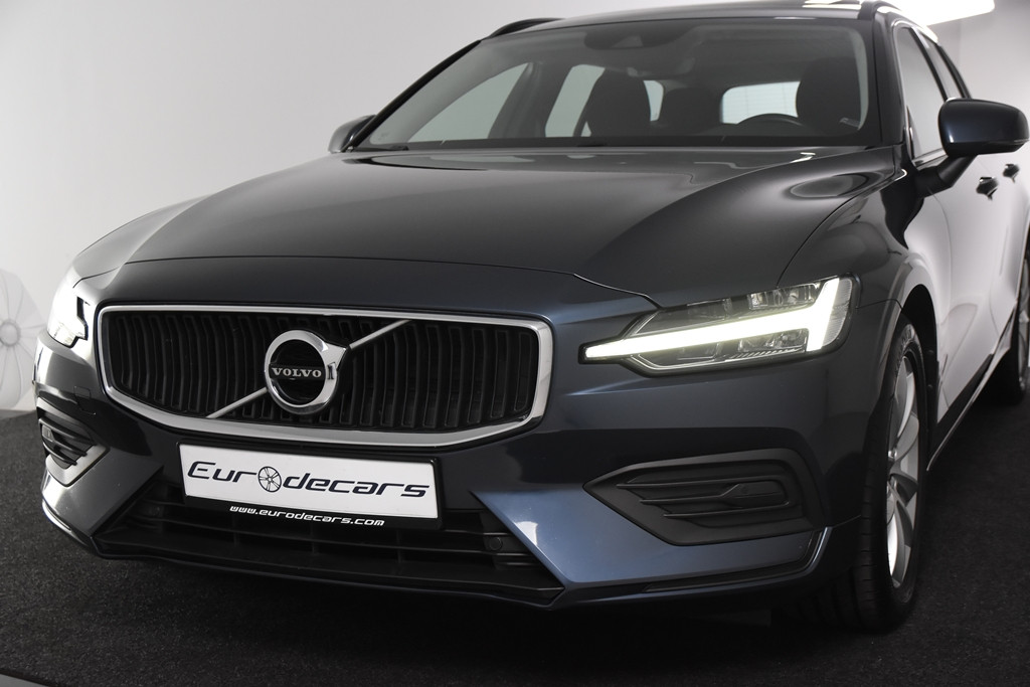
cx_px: 515
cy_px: 344
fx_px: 1459
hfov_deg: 38.9
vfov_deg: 26.5
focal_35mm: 51
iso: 1600
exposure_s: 1/100
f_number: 5
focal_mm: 34
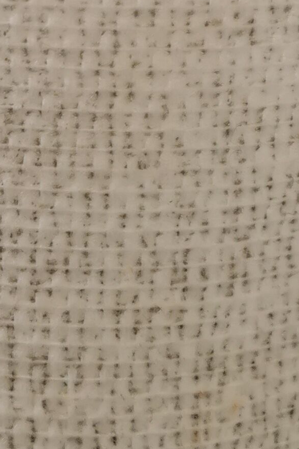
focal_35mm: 116
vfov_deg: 17.5
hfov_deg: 11.7
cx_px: -16
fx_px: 1444
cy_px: 74
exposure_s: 1/100
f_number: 1.6
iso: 100
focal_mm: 5.56
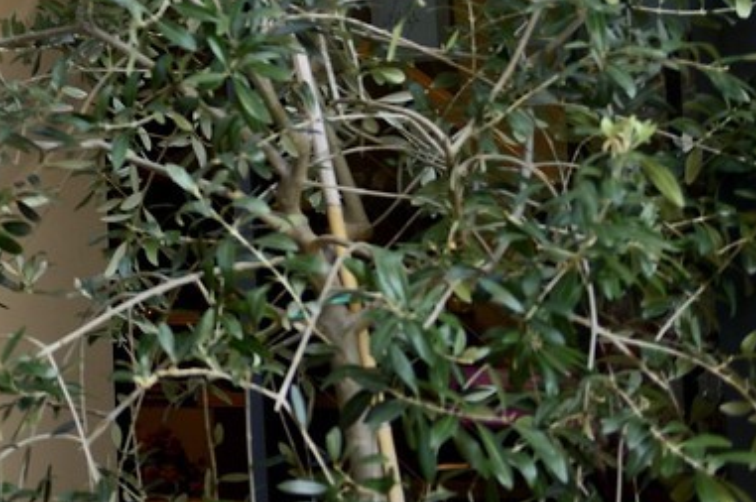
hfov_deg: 12.7
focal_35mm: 147
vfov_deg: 9.0
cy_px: -365
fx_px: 3083
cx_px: -609
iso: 200
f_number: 3.2
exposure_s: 1/125
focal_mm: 35
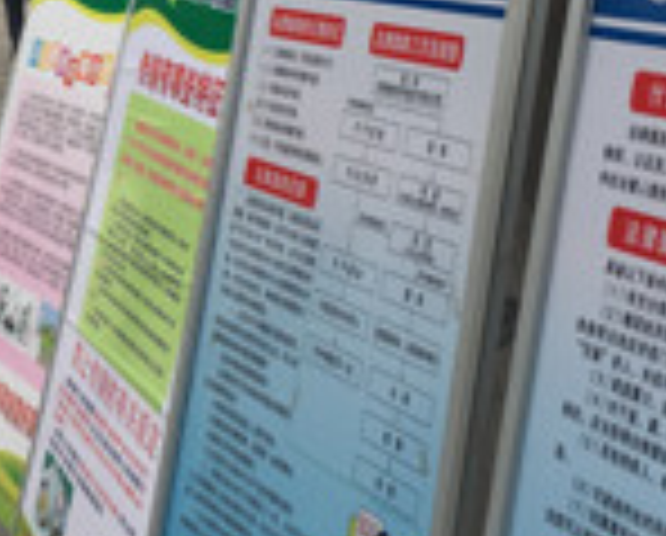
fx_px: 2074
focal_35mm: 105
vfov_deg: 14.6
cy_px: 50
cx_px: 14
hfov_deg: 17.8
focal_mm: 4.15
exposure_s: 1/460
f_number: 2.2
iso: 25
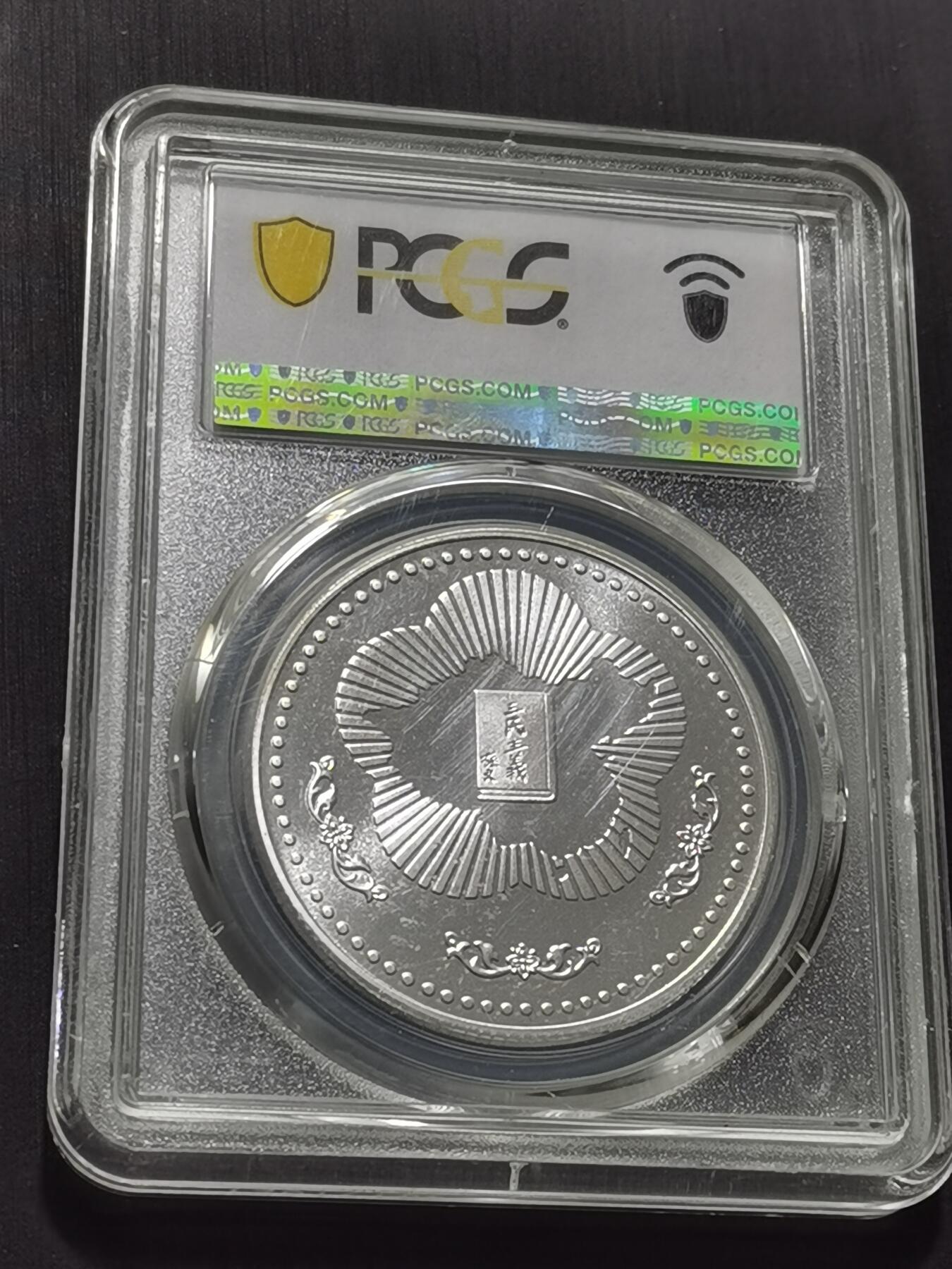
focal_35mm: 81
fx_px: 2970
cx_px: 476
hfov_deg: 18.2
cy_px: 634
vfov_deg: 24.1
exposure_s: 1/127
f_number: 1.8
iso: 50
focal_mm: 5.58
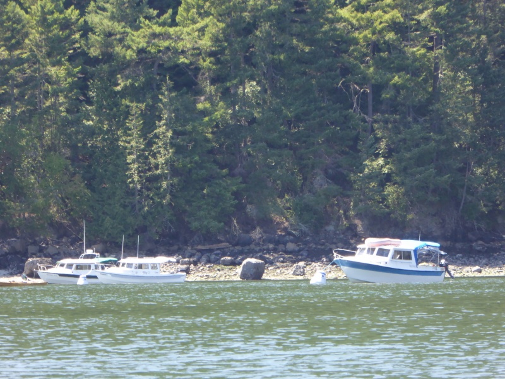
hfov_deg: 5.1
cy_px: 190
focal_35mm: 386
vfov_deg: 3.9
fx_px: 5631
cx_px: 252
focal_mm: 62.1
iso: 320
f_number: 6
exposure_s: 1/160
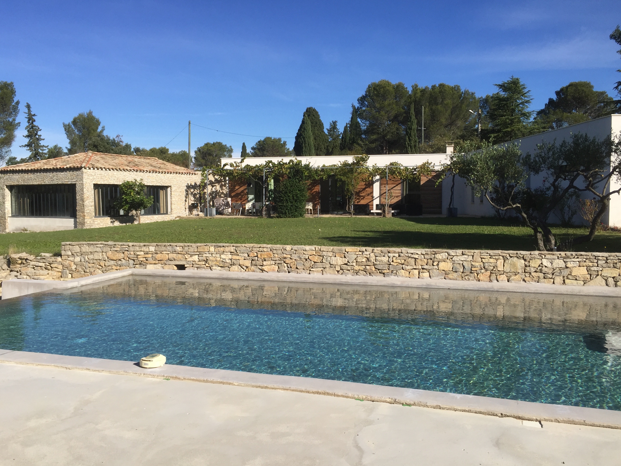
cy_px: 229
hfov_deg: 60.0
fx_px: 538
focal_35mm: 30
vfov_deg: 46.8
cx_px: 307
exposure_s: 1/2083
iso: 32
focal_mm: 4.15
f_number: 2.2
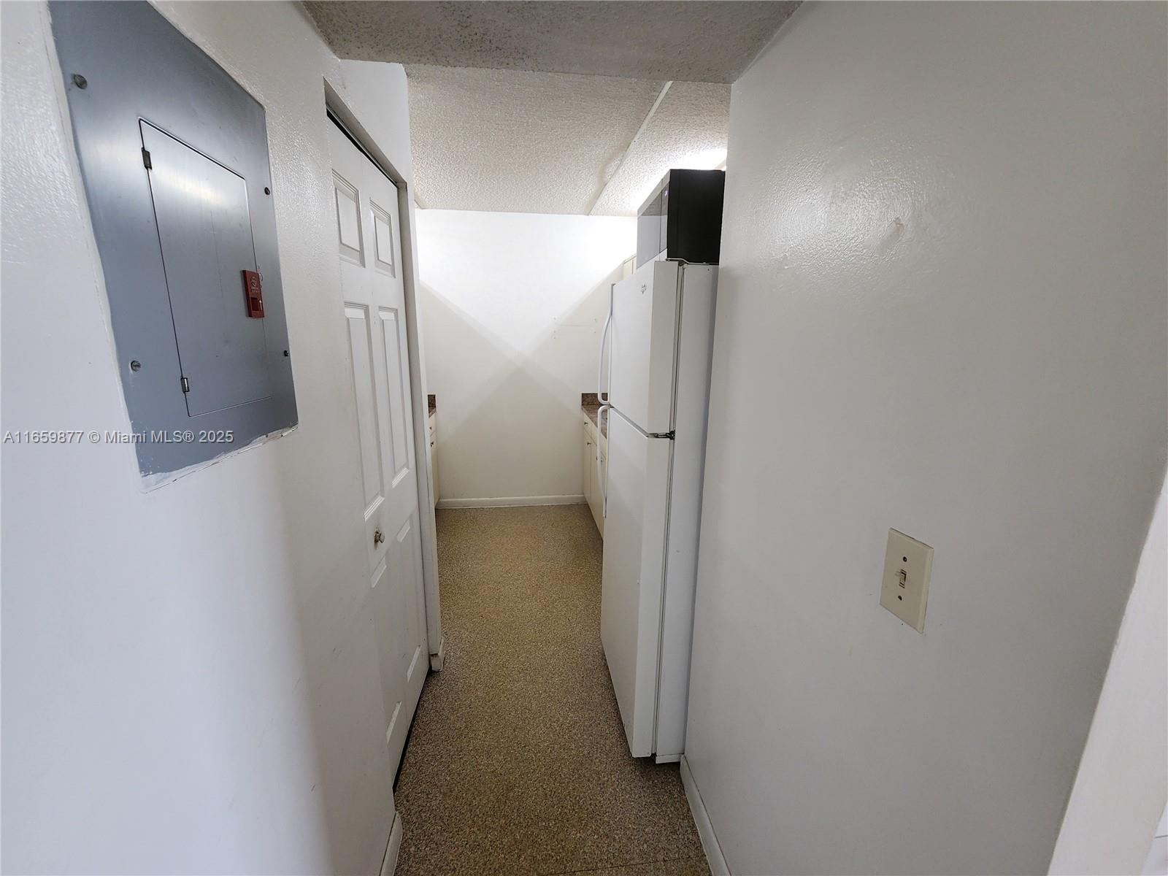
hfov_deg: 106.2
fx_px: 439
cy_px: 438
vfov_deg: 89.9
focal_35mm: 13
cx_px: 584
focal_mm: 2.2
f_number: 2.2
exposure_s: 1/60
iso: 160
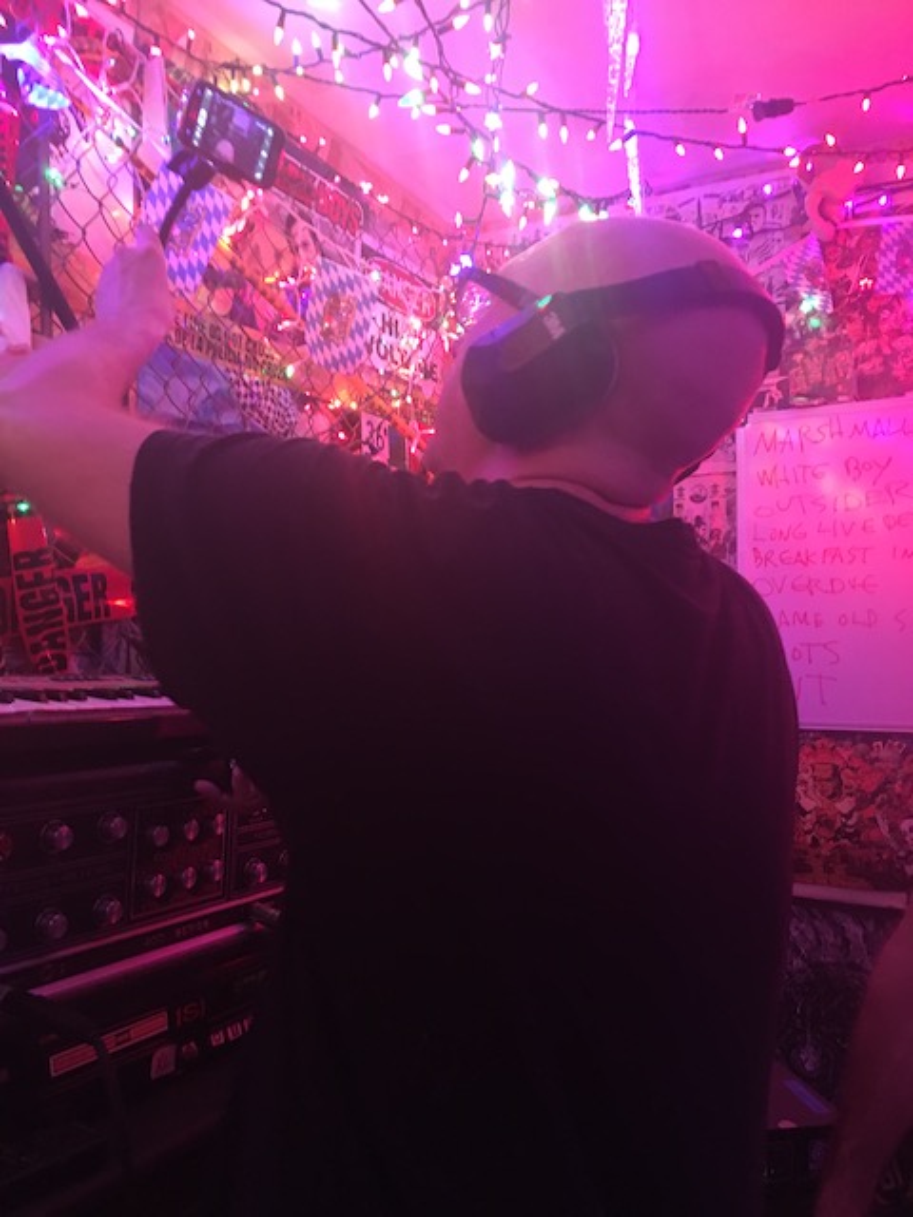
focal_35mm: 29
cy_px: 608
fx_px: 1020
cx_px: 456
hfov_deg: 48.2
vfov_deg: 61.7
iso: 400
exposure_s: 1/15
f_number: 2.2
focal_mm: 4.15
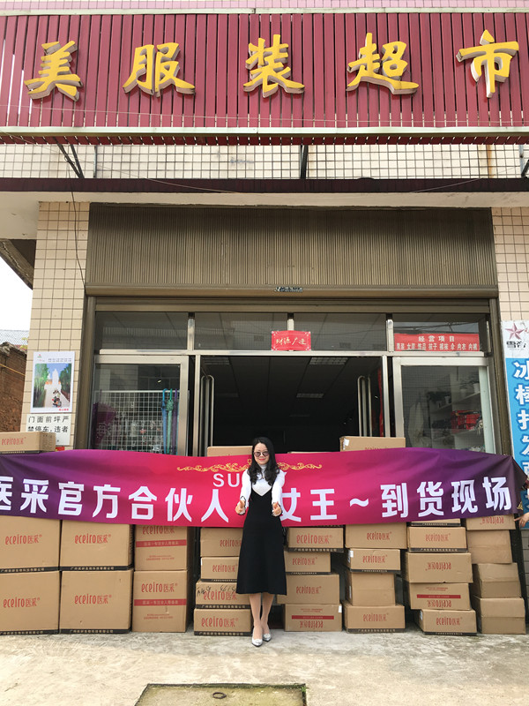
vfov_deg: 61.7
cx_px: 264
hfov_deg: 48.2
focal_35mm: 29
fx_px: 591
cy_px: 353
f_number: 2.2
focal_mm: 4.15
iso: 25
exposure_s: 1/272
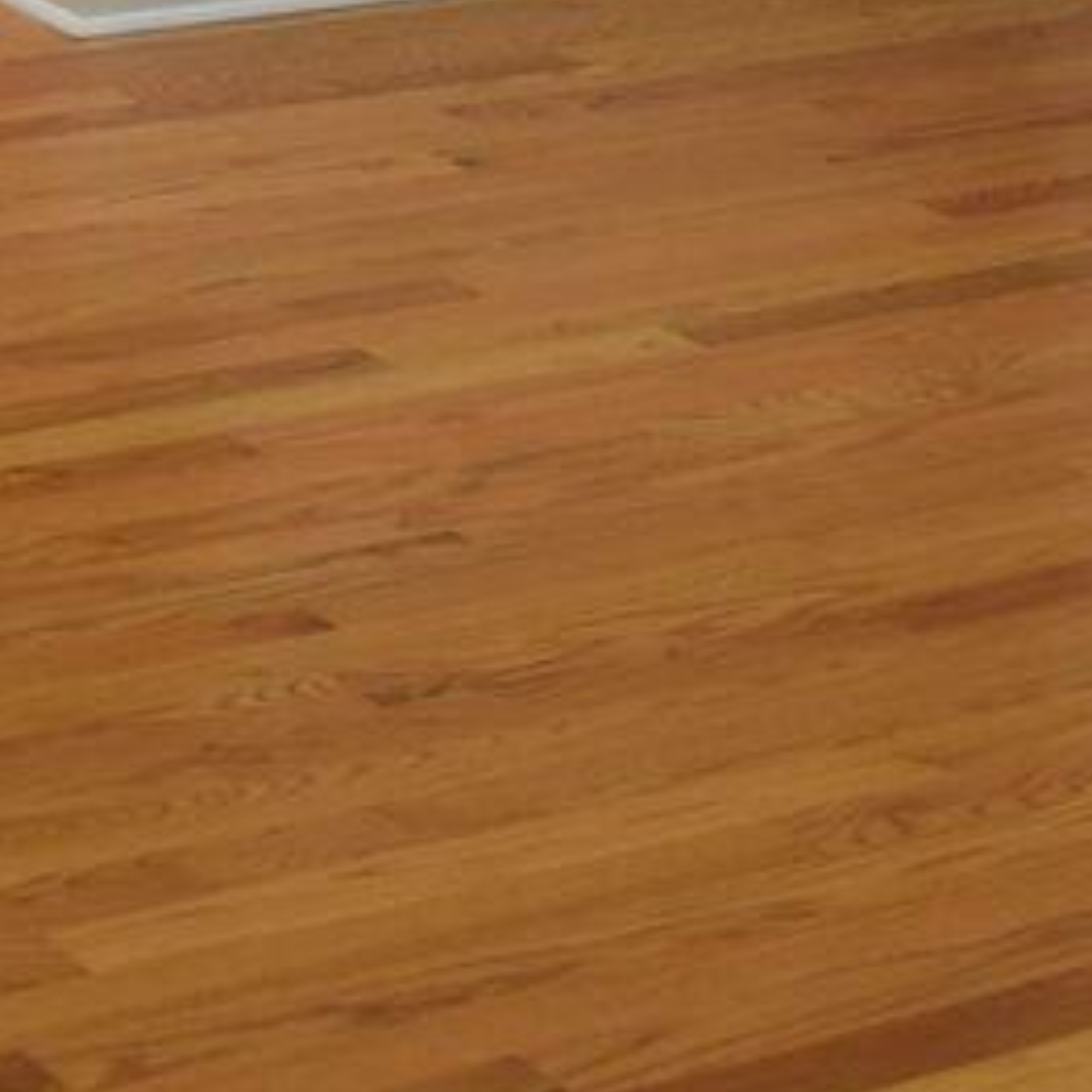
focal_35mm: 149
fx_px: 5318
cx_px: 660
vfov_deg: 10.9
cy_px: -959
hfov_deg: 11.7
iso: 400
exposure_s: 1/100
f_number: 5
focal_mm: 20
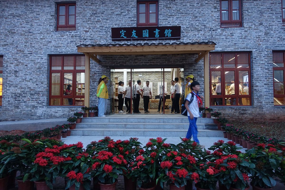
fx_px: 190
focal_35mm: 24
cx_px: 142
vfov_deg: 53.1
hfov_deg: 73.7
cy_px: 95
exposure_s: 1/30
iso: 400
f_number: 1.8
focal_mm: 8.8
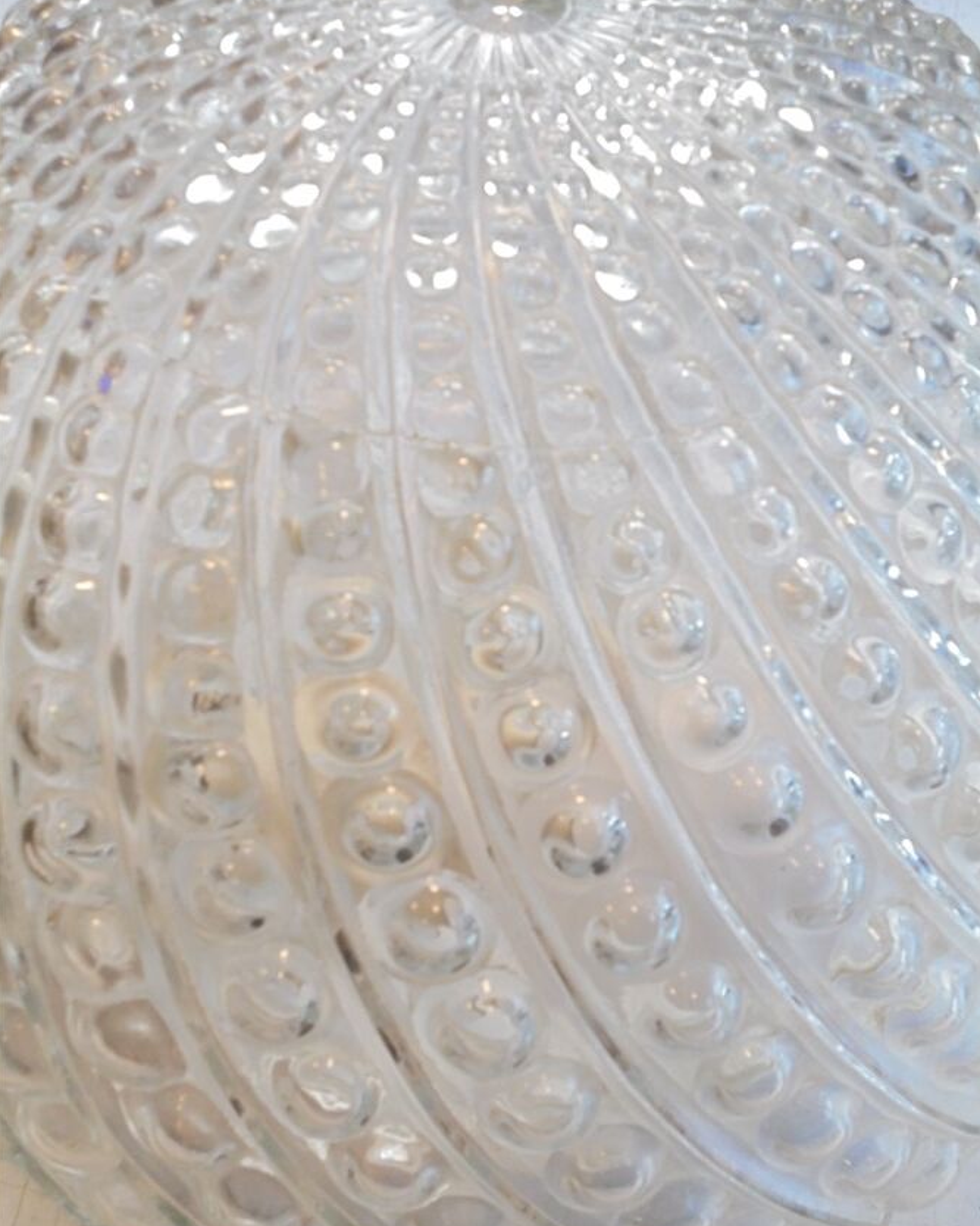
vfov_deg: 32.0
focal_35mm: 59
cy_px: 610
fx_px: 2139
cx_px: 491
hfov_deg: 25.8
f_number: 5.2
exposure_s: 1/20
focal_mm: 10.1
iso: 400
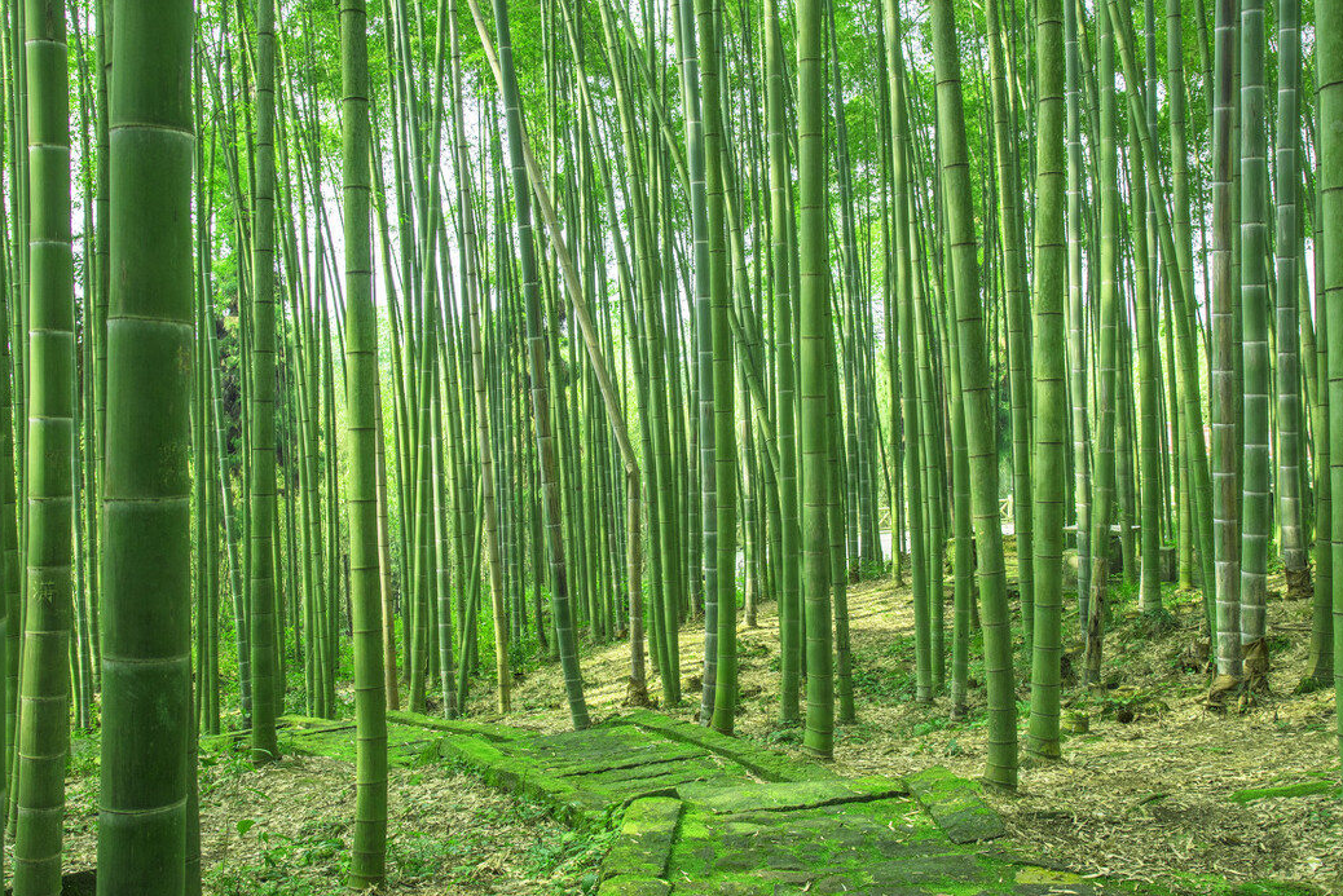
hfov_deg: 51.8
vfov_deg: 36.0
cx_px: 635
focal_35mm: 37
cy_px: 444
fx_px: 1381
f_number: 8
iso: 320
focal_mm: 32
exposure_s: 1/100
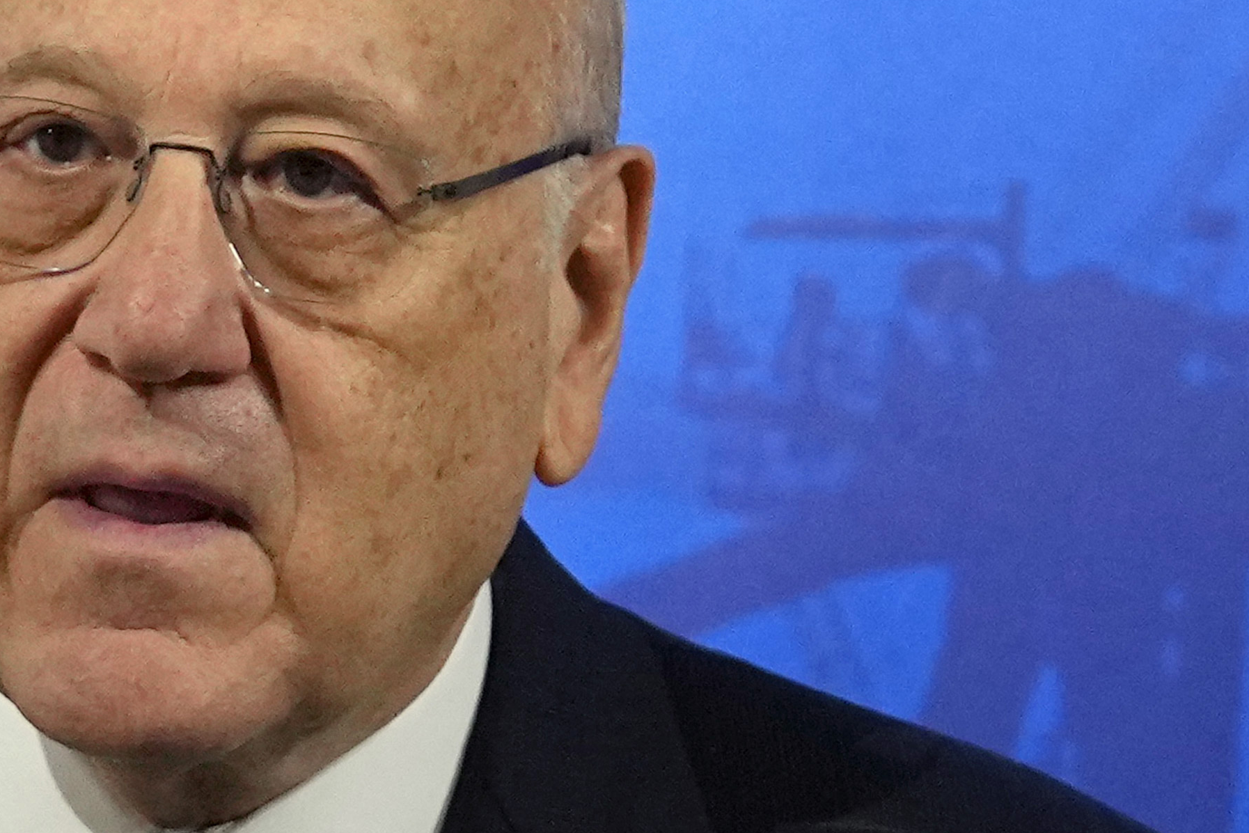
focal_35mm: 448
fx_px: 15542
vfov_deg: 3.1
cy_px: 1110
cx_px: 47
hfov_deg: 4.6
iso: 2000
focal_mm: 93
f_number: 3.2
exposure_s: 1/250
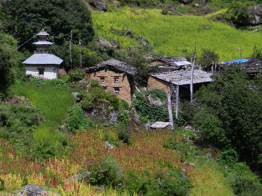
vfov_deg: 12.3
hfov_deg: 16.4
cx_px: 150
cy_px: 106
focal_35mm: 120
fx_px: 908
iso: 160
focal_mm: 14.1
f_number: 4.8
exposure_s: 1/1250
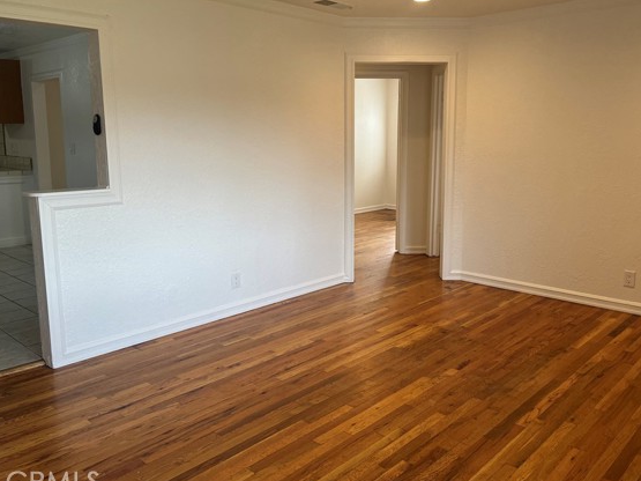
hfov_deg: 59.9
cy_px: 221
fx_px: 555
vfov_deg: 46.7
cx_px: 346
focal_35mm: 30
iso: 100
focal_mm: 5.1
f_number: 1.6
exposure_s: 1/120
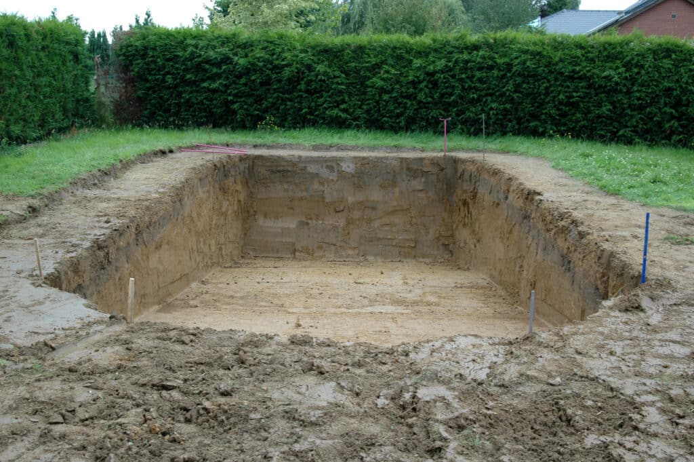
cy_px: 231
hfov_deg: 46.4
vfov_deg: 31.8
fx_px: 809
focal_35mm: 42
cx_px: 347
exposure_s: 1/125
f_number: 5.6
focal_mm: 28
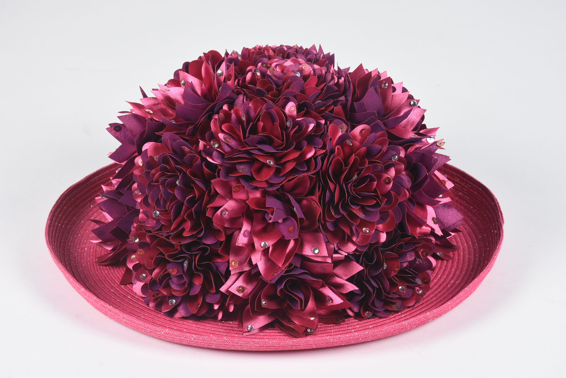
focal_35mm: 128
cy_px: 189
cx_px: 283
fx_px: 2006
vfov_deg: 10.8
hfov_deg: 16.1
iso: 200
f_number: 13
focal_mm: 85
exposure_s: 1/125
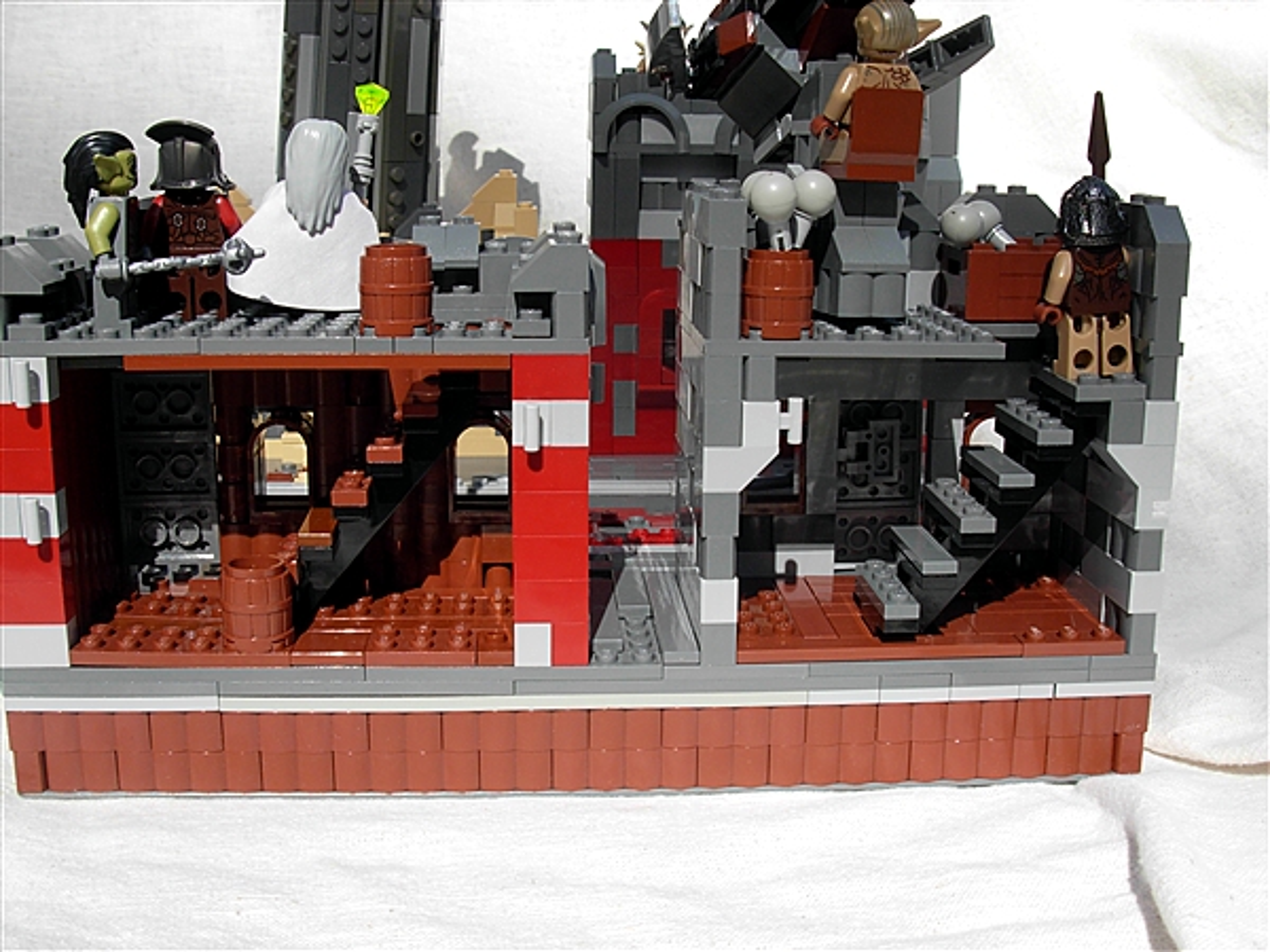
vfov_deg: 32.2
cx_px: 635
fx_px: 1651
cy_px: 476
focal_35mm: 45
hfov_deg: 42.1
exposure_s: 1/443
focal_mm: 7.5
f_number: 5.3
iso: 79
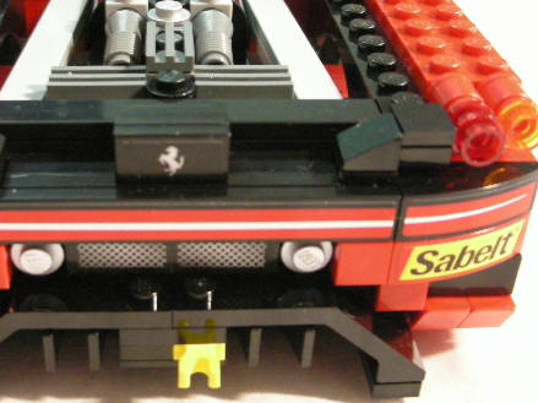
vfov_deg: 28.5
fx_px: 792
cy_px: 176
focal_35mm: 51
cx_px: 167
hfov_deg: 37.0
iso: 438
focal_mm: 5.8
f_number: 2.8
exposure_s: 1/8.1
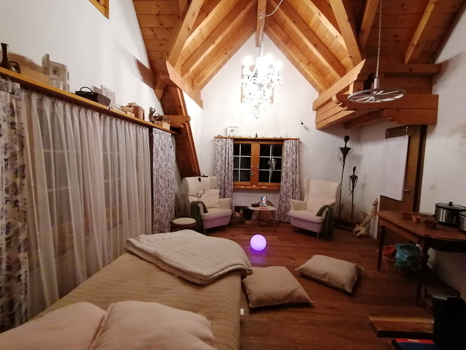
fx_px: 229
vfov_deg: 74.7
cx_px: 233
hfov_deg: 91.0
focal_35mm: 17
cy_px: 175
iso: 320
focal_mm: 2.7
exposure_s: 1/25
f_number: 2.4
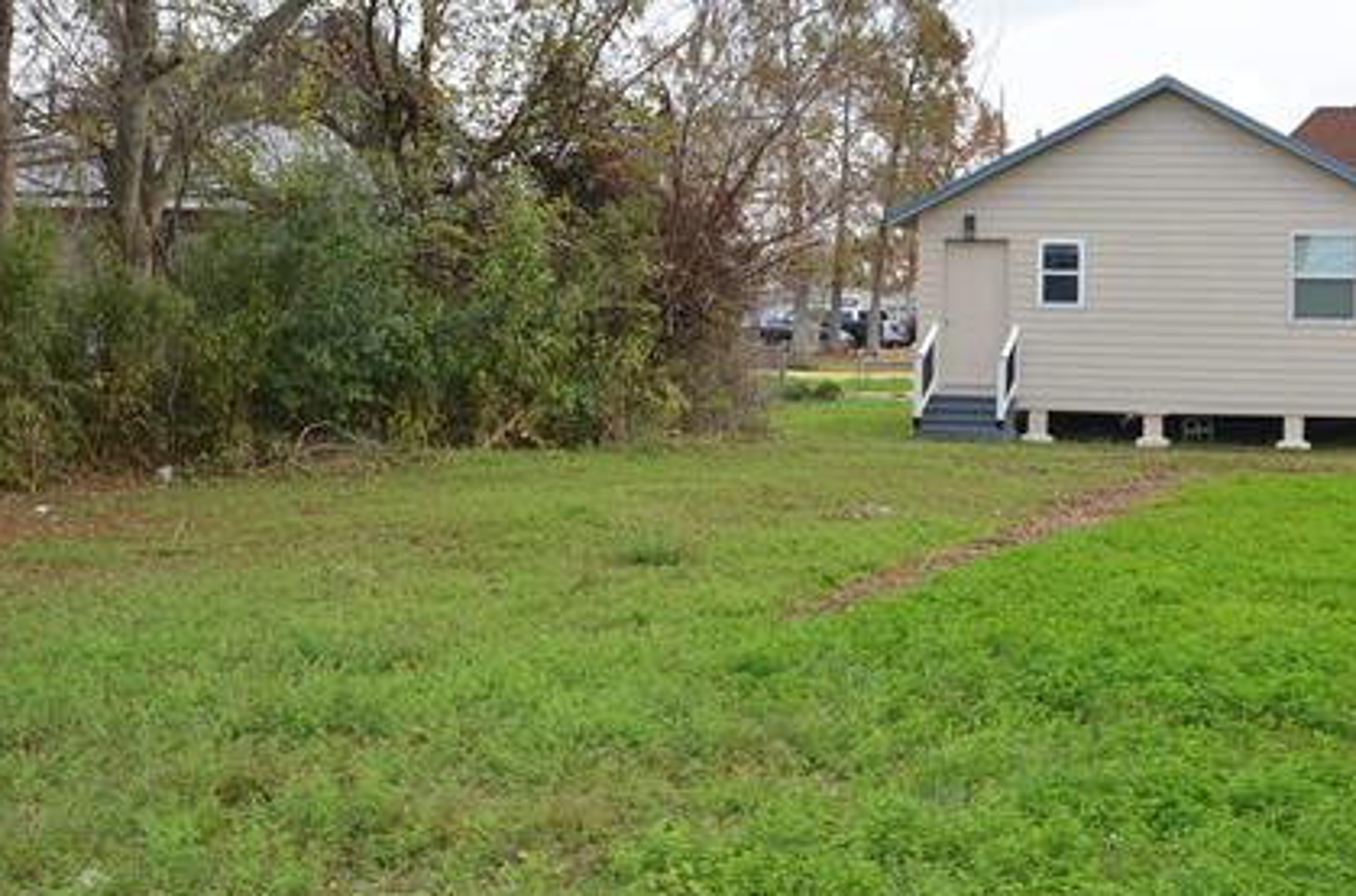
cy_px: 322
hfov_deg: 36.1
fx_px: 2066
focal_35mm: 55
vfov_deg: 24.4
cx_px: 871
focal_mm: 24
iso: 200
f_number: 7.1
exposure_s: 1/200
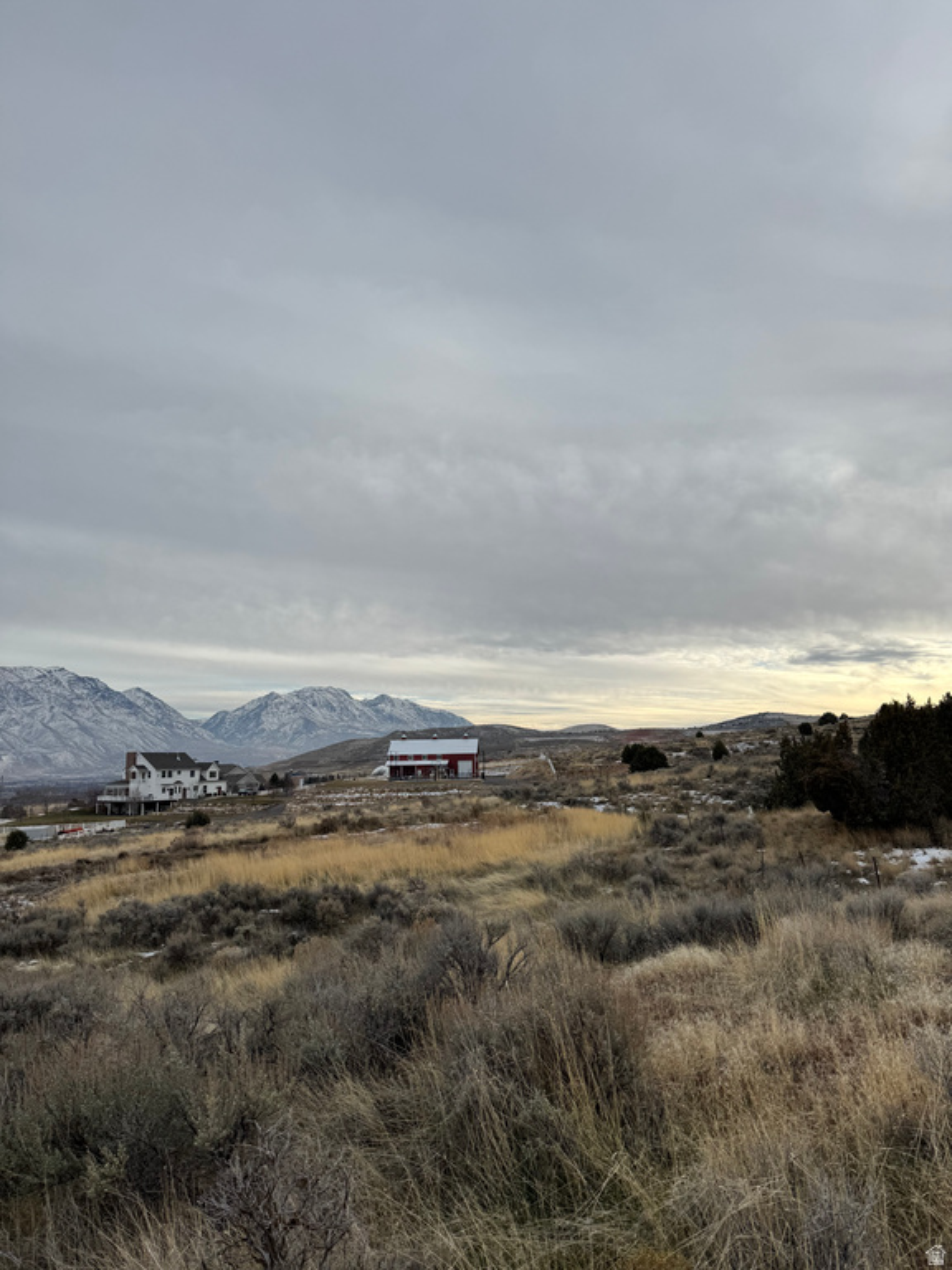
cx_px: 476
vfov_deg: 71.6
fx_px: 880
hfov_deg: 56.8
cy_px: 635
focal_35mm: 24
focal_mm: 6.76
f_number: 1.78
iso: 80
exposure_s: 1/5348
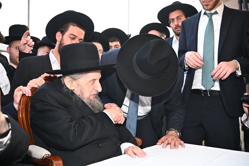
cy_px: 83
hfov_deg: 53.2
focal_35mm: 36
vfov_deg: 36.8
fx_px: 249
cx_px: 124
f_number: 4
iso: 400
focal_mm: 36
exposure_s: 1/200
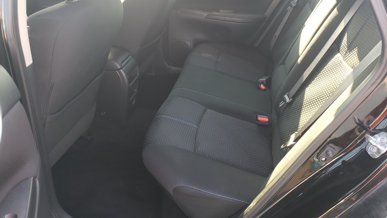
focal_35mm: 29
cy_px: 91
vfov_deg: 40.0
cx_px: 191
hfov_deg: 66.1
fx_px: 298
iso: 65
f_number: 1.5
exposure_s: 1/60.2
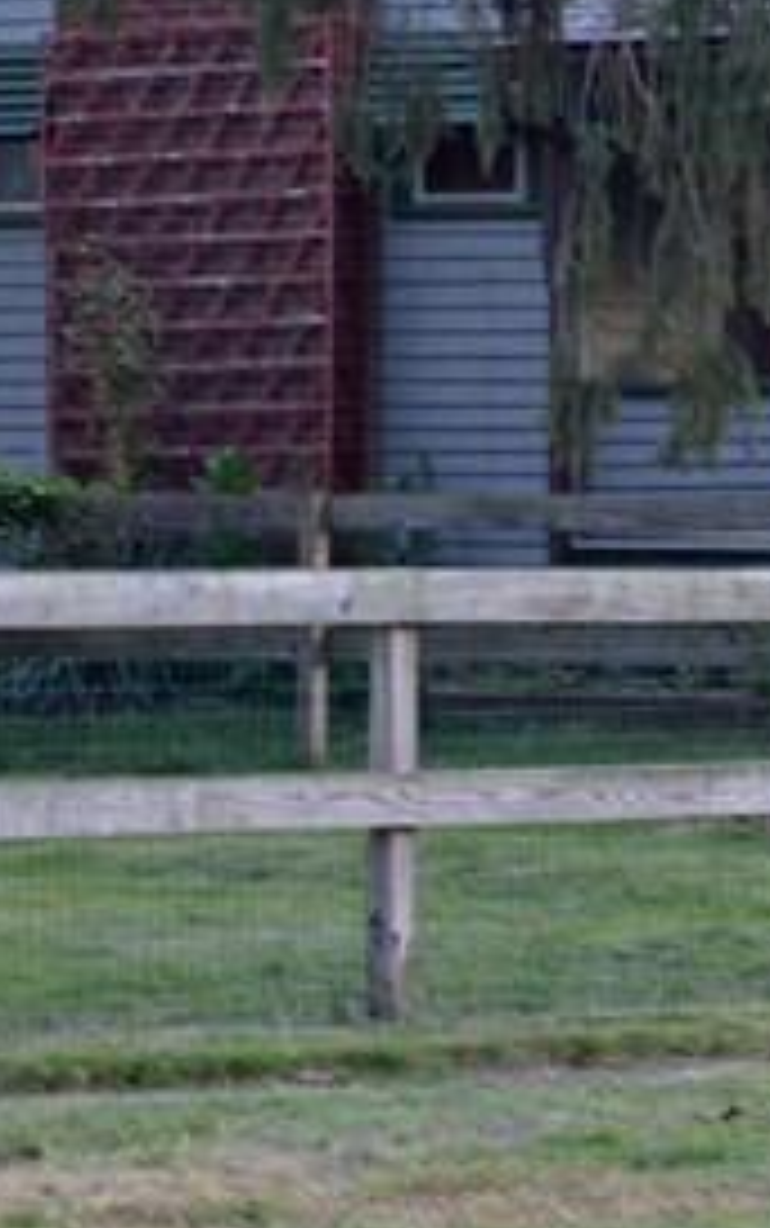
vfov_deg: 6.9
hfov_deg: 4.2
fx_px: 10191
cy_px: 155
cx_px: -1538
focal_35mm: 304
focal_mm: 50
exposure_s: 1/60
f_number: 5.6
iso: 320
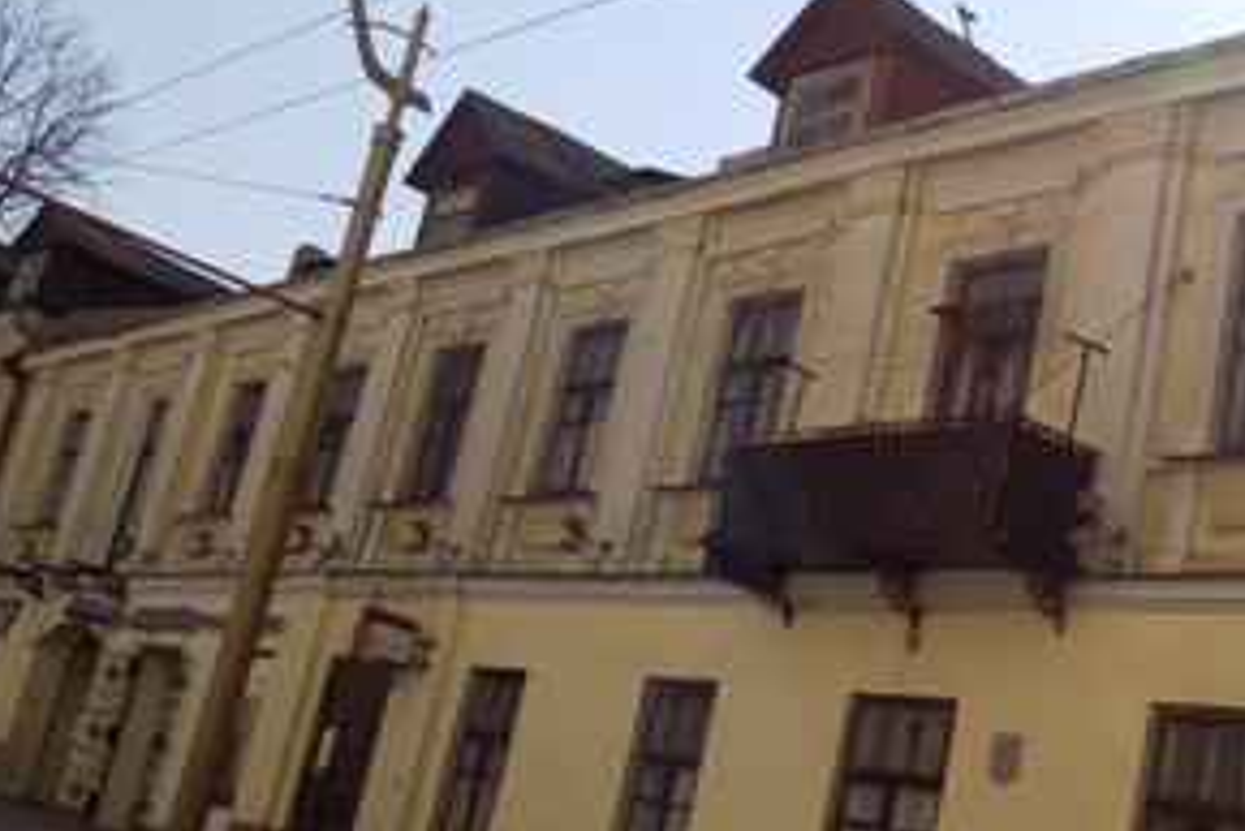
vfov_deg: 25.5
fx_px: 1834
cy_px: 353
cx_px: 732
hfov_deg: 37.4
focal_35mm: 53
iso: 80
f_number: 3.1
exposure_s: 1/1000
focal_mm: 4
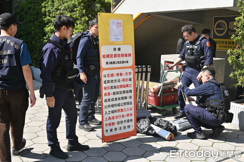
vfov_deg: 31.8
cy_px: 81
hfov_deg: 46.4
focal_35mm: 42
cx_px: 122
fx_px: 284
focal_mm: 42
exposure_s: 1/250
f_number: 5.6
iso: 100
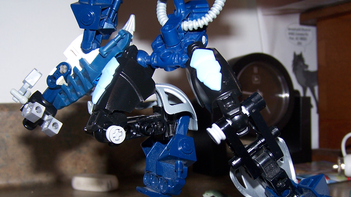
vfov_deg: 22.5
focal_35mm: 53
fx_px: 493
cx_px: 201
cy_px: 141
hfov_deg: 39.1
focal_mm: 6.3
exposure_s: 1/60
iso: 80
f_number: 2.8
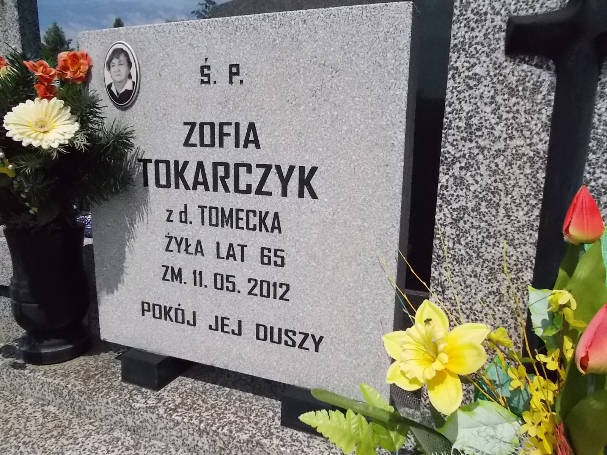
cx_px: 304
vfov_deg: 53.1
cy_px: 228
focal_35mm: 26
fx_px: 456
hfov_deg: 67.3
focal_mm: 4.6
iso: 400
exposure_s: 1/2000
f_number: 8
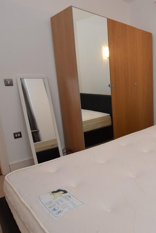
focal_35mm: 25
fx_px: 162
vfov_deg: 71.5
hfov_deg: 44.6
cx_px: 151
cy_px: 120
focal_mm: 10
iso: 500
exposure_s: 1/60
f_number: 5.6
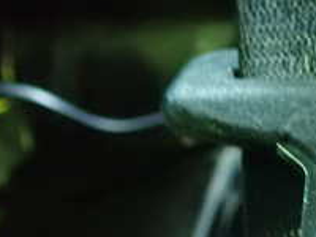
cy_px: 242
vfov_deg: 16.1
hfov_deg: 20.6
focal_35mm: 90
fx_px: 822
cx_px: 359
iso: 1600
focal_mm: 5.5
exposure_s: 1/10
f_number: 2.3
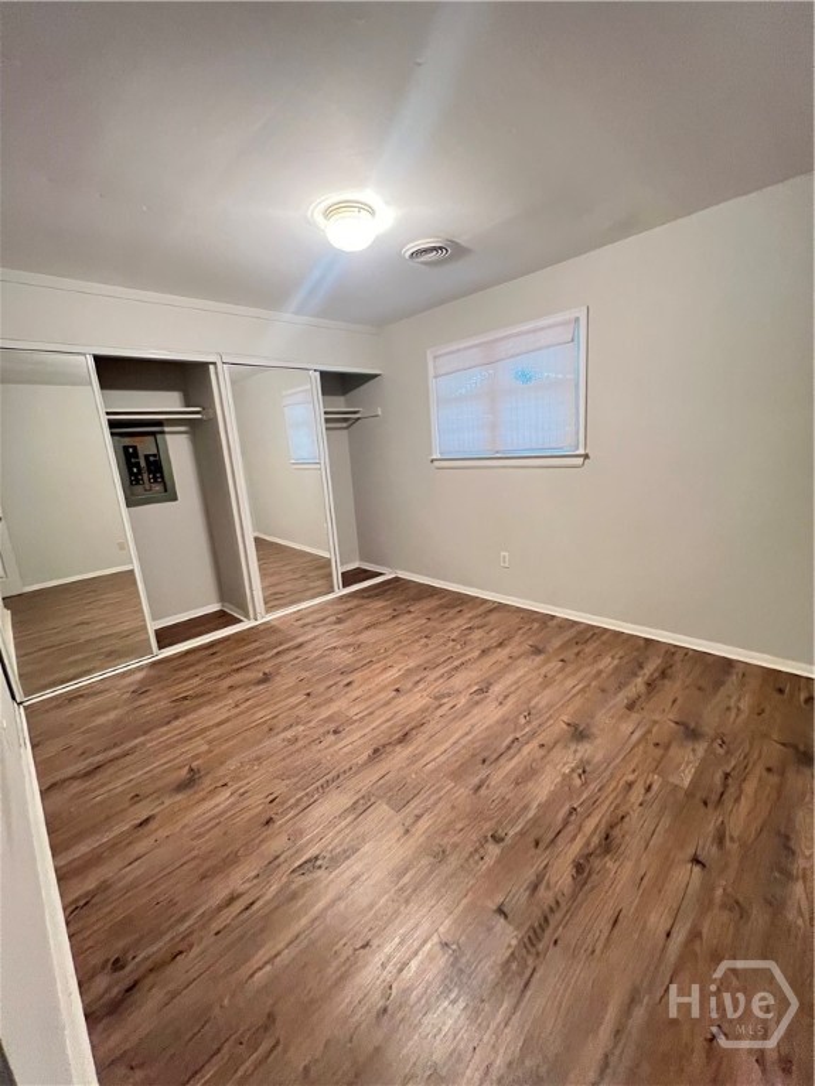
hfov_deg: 89.9
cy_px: 543
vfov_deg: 106.2
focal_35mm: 13
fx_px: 408
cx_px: 408
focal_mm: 1.57
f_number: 1.8
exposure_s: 1/40
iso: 800
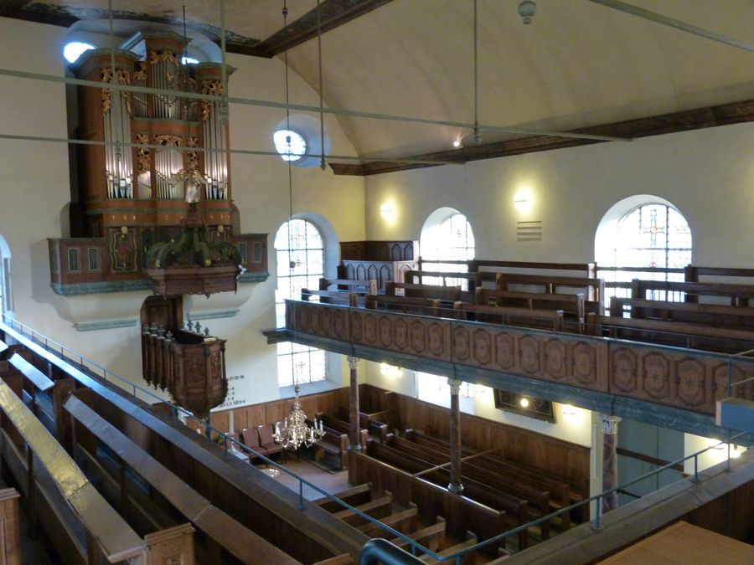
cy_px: 282
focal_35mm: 30
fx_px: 653
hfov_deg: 60.0
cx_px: 377
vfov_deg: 46.8
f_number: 2.9
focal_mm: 5.3
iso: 400
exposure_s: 1/15
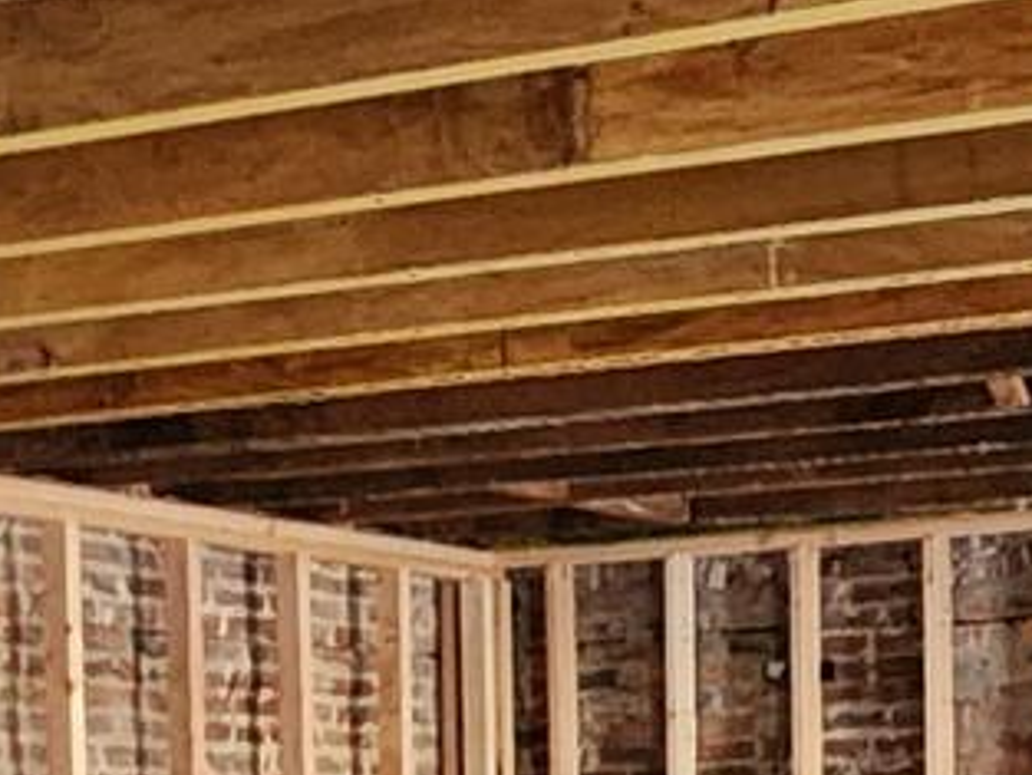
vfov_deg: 16.2
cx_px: 917
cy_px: 1092
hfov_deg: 22.5
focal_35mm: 85
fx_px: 2535
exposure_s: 1/30
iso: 640
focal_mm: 2.2
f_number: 2.2
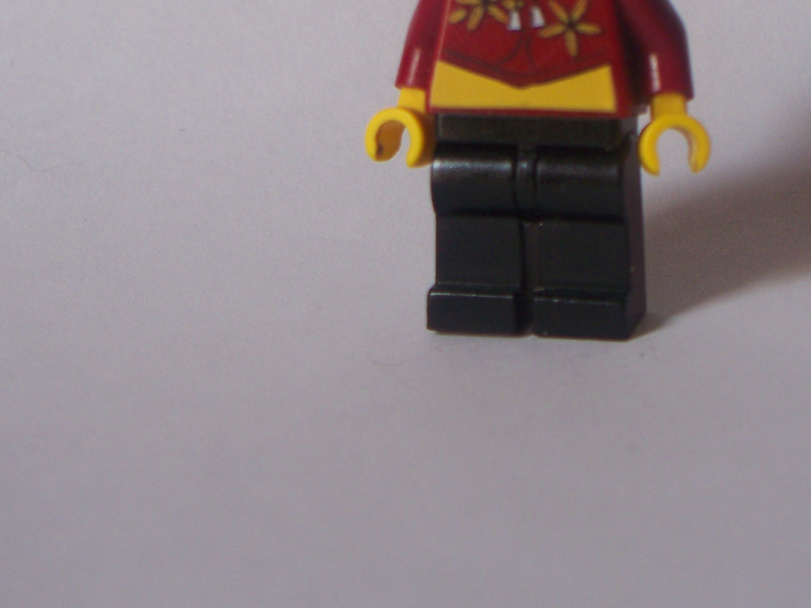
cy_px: 95
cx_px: 546
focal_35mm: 79
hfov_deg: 24.6
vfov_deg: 18.4
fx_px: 1851
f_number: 2.8
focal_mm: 7.54
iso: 80
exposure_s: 1/30
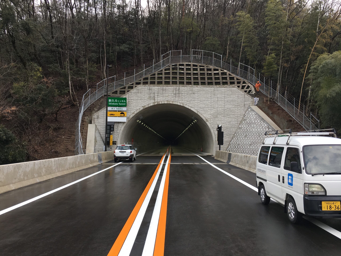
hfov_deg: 61.7
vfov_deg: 48.2
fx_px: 286
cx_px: 170
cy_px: 128
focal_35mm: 29
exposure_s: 1/277
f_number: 2.2
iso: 25
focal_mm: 4.15
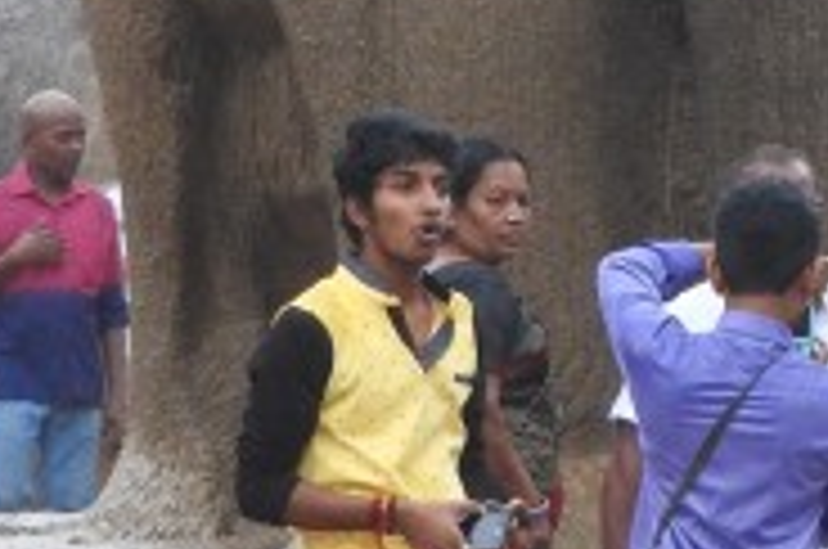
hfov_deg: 3.4
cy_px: -302
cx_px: 1341
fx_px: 14051
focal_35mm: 612
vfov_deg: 2.2
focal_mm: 24.2
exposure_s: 1/60
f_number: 5
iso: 250
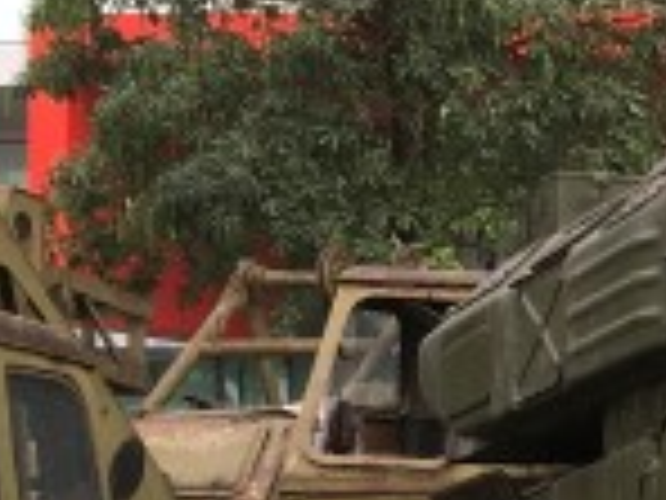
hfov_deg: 11.9
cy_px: 554
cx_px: 1375
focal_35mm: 146
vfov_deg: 10.0
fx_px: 2809
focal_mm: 4.15
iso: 25
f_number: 2.2
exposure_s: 1/610
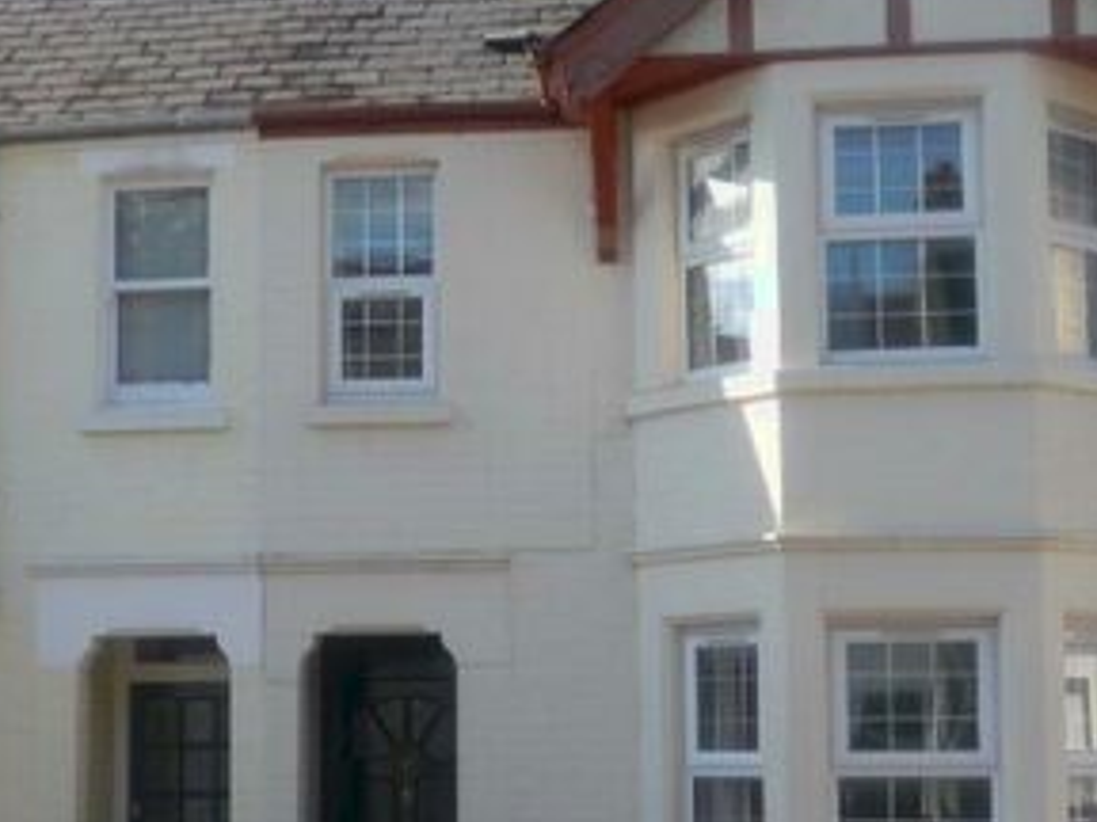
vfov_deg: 20.1
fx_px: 2313
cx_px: 381
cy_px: 516
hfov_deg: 26.5
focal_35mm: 73
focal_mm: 15
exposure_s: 1/160
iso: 160
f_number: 9
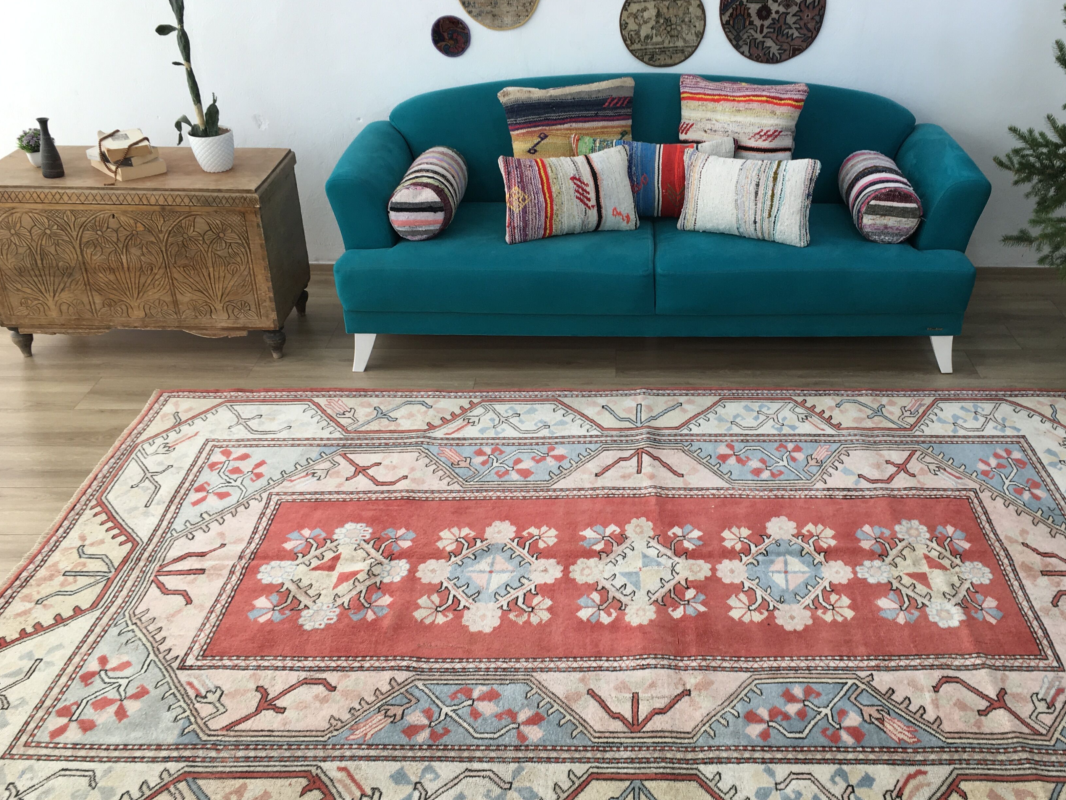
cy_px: 441
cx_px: 634
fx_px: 1109
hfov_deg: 51.1
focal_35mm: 36
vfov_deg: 39.6
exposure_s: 1/50
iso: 32
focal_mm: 4.15
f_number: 2.2
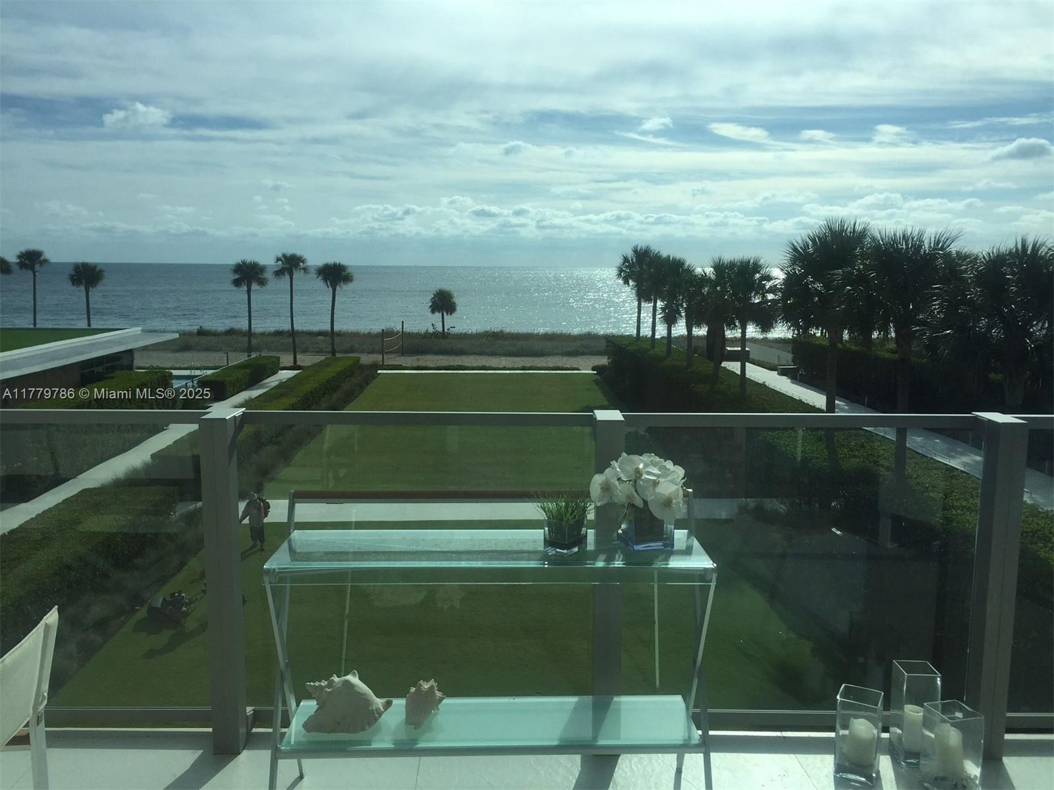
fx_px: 883
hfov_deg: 61.7
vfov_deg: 48.2
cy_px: 395
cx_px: 527
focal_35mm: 29
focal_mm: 4.15
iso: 32
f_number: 2.2
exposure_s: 1/2198
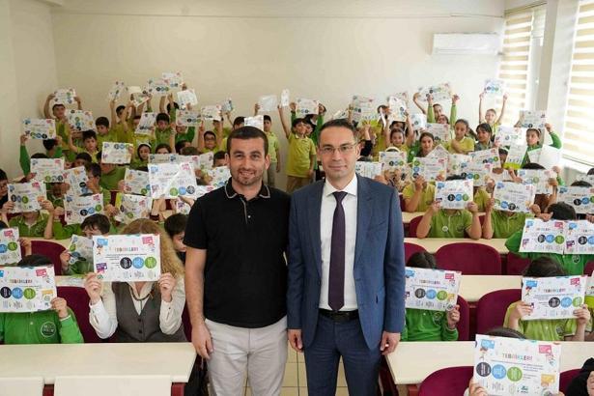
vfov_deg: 35.9
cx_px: 297
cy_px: 198
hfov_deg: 51.9
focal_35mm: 37
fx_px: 610
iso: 1600
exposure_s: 1/250
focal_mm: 37
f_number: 5.6
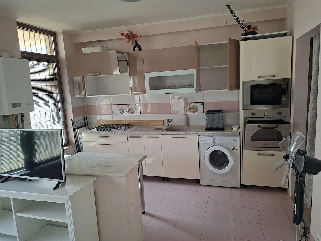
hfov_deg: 73.9
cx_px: 160
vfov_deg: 58.9
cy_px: 120
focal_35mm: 23
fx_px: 213
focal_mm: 5.54
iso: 125
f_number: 1.8
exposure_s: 1/100
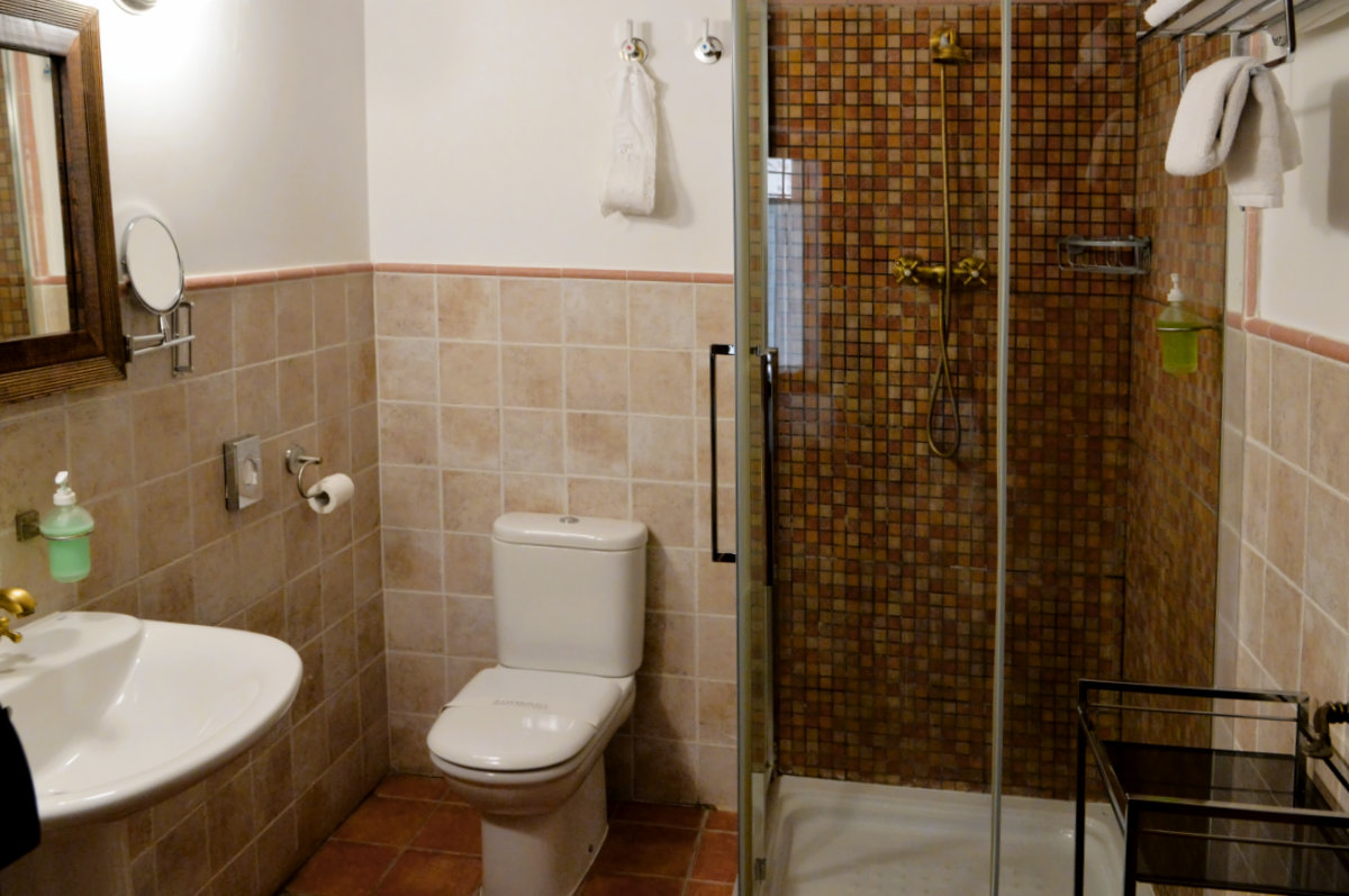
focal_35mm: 26
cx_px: 674
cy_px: 448
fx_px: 954
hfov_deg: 70.5
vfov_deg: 50.3
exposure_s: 1/100
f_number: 3.5
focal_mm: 17
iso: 1400
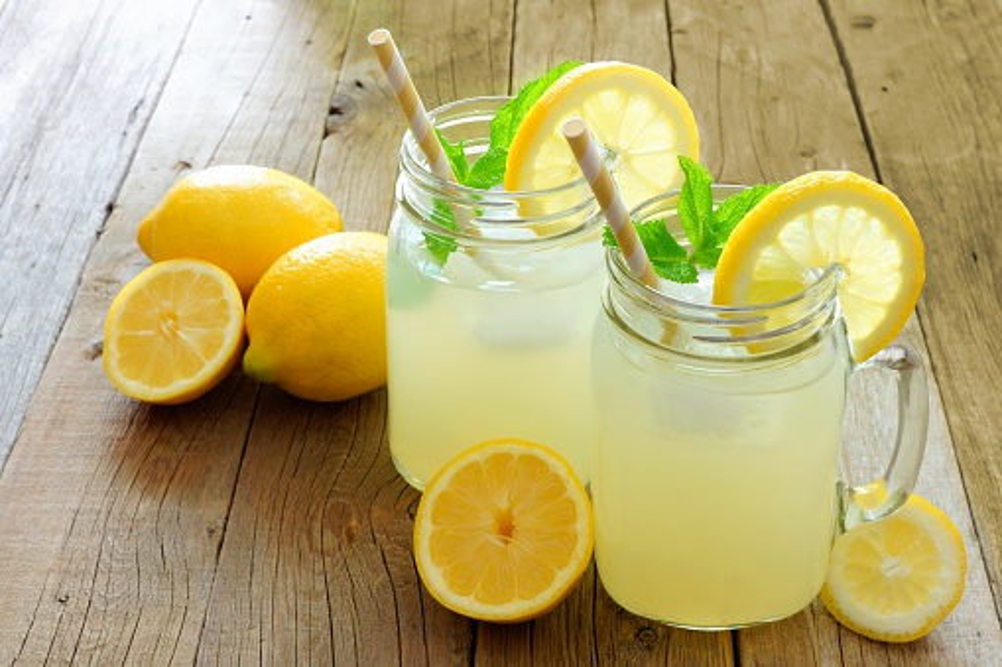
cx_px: 501
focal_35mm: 52
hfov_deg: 37.9
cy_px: 334
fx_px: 1461
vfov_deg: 25.7
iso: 100
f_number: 11
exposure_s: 3.2
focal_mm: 35
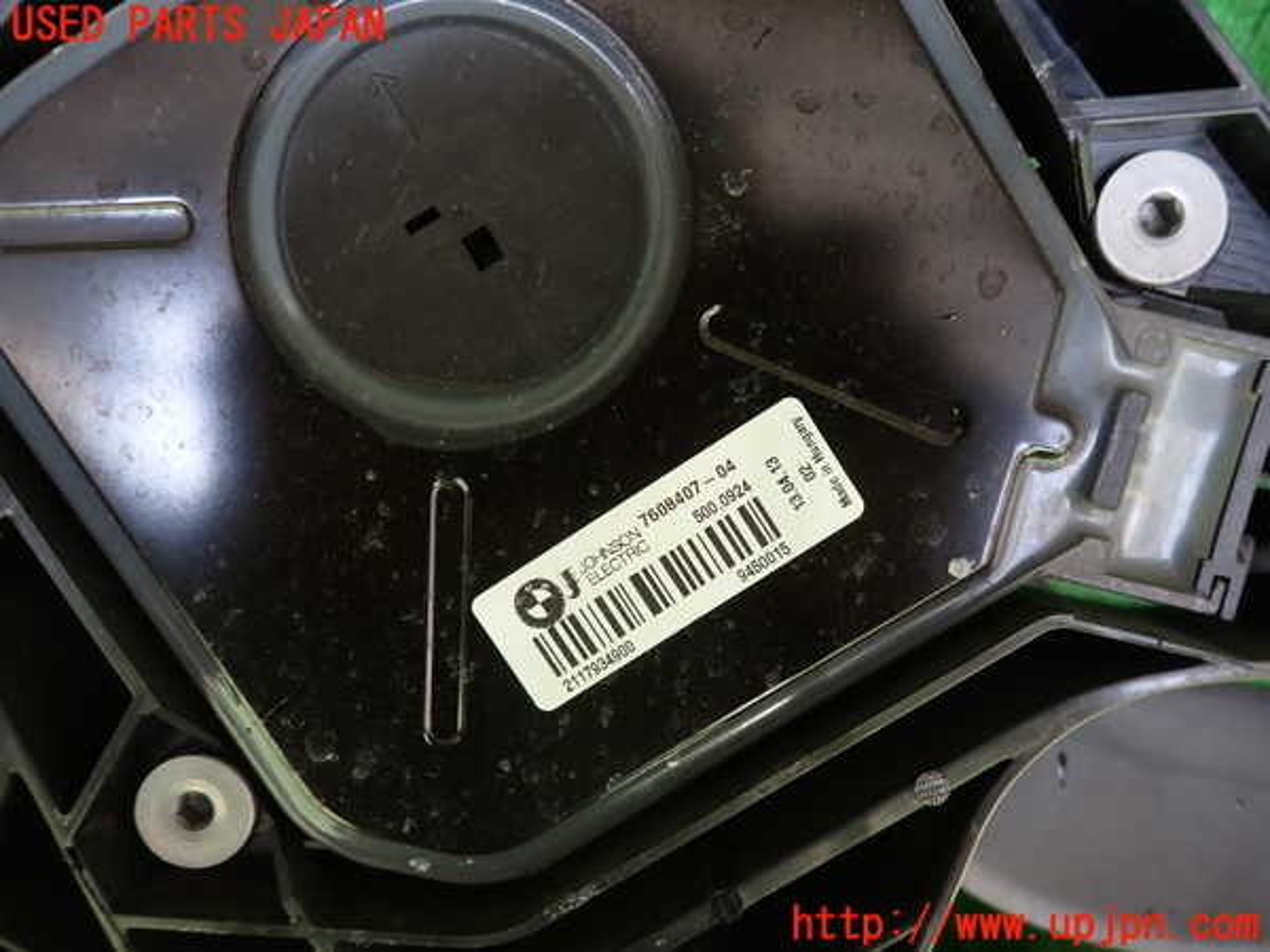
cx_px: 635
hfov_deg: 69.4
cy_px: 476
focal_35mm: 25
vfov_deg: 54.9
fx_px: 917
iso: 100
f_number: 2
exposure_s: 1/80
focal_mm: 4.5
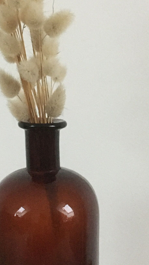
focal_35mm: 78
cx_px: 64
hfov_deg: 15.5
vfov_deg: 27.2
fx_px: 548
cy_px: 122
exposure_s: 1/17
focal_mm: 4.15
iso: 400
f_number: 2.2
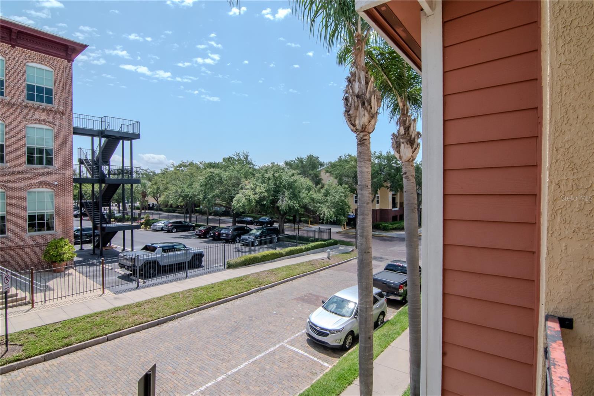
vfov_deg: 69.6
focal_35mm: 17
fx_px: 285
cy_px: 198
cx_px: 297
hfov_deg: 92.5
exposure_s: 1/250
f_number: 16
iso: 800
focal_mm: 11.5
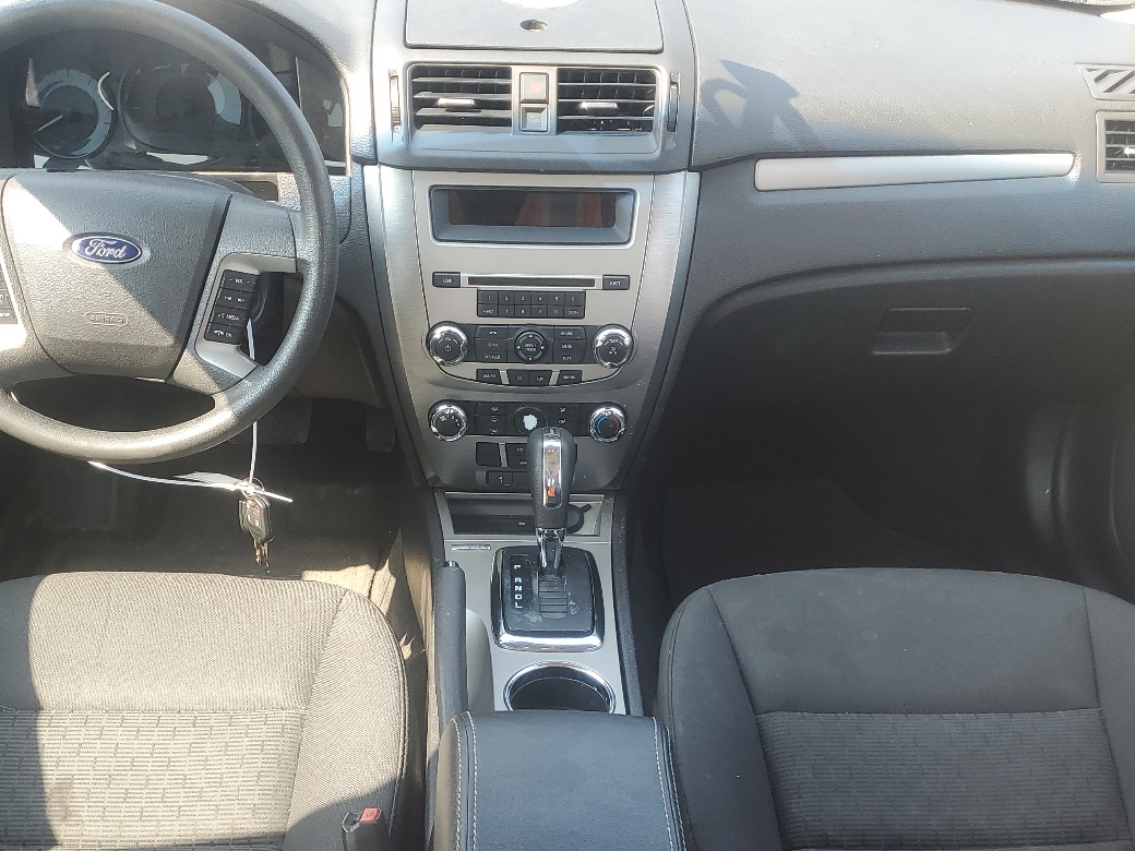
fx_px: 1312
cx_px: 493
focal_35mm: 40
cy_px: 590
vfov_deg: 35.5
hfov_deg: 46.7
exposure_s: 1/200
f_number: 1.5
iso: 50
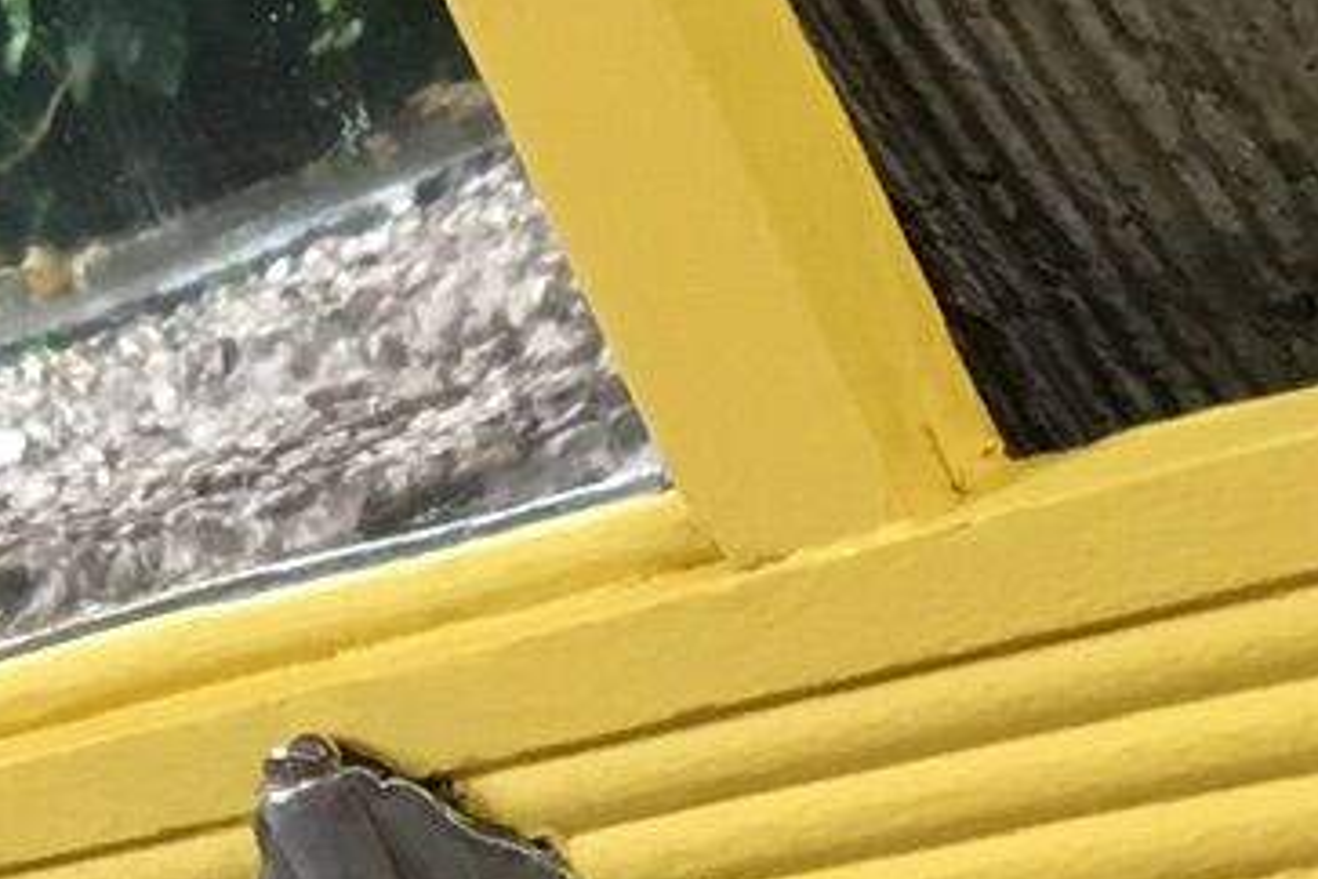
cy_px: -850
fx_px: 6223
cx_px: -69
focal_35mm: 170
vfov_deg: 7.7
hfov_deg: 11.9
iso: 125
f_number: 2.2
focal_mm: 4.15
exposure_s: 1/33
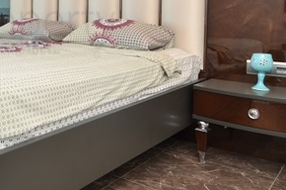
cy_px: 12
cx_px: -3
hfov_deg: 38.5
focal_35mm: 45
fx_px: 357
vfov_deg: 28.4
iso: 100
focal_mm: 12
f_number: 4.5
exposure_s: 1/80
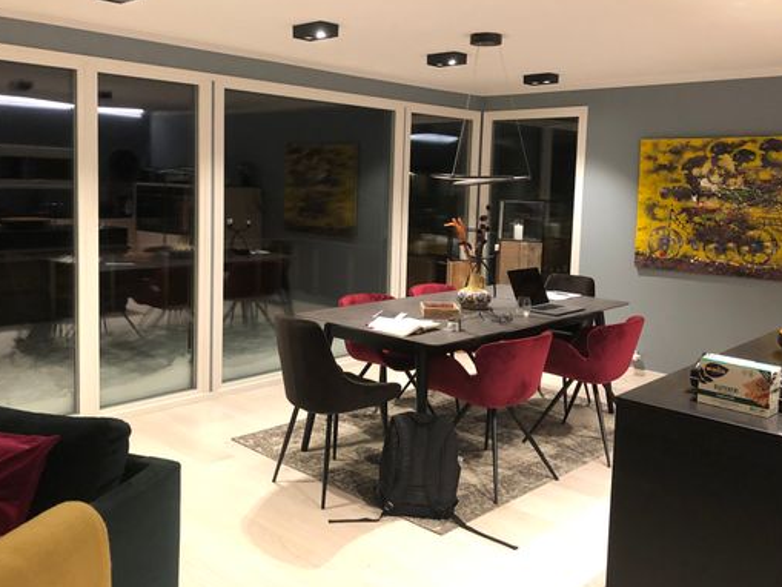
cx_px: 376
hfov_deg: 55.3
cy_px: 252
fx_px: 746
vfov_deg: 42.9
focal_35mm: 33
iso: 100
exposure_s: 1/9
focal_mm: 4
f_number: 1.8
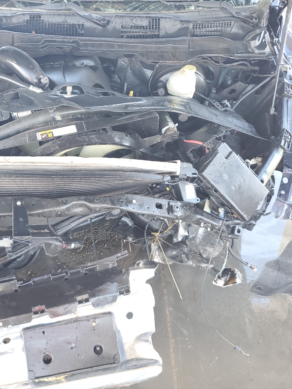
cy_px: 194
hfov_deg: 40.4
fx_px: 394
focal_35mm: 35
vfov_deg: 52.6
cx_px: 111
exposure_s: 1/60.2
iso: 70
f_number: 1.5
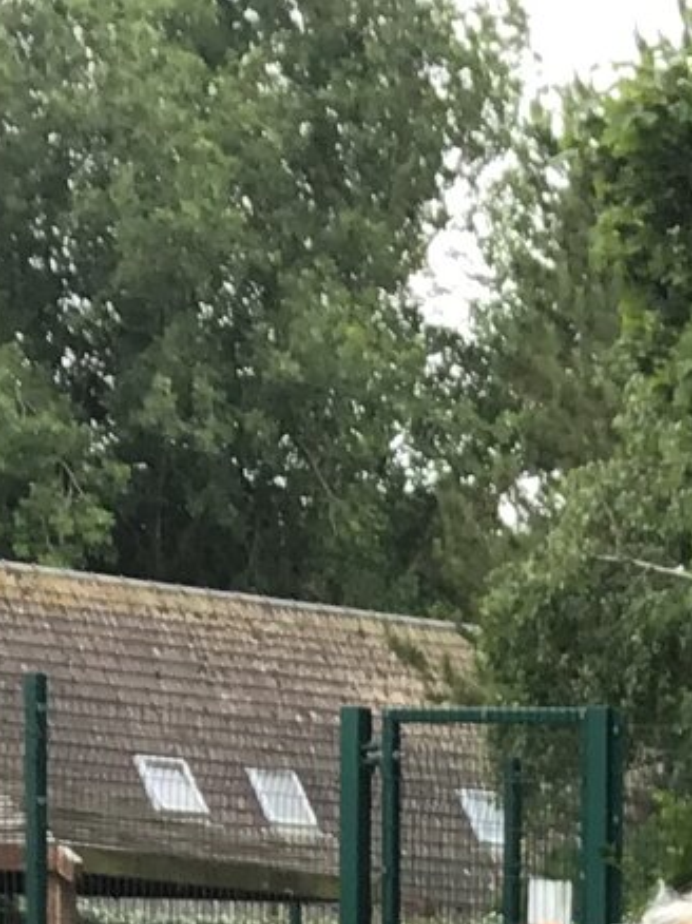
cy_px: 1616
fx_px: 3869
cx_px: 1388
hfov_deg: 9.5
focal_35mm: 145
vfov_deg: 12.5
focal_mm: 3.3
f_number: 2.4
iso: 25
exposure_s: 1/124
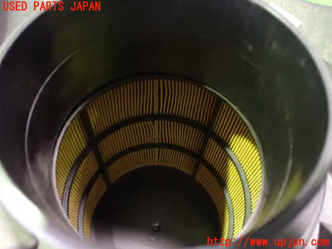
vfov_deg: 46.8
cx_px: 166
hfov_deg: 60.0
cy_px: 124
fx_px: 288
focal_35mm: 30
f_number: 2.3
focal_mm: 5.4
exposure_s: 1/10
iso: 1600
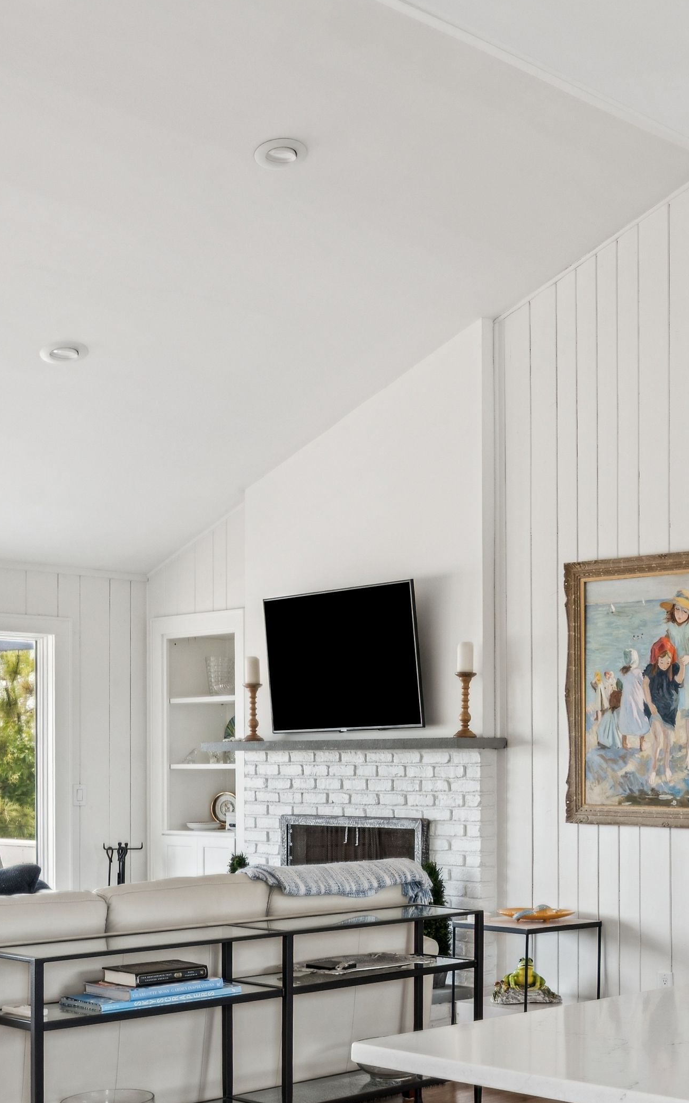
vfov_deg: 40.1
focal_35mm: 49
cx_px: 810
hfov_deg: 24.1
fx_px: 1472
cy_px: 800
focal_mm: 20
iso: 200
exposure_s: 1/25
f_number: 8
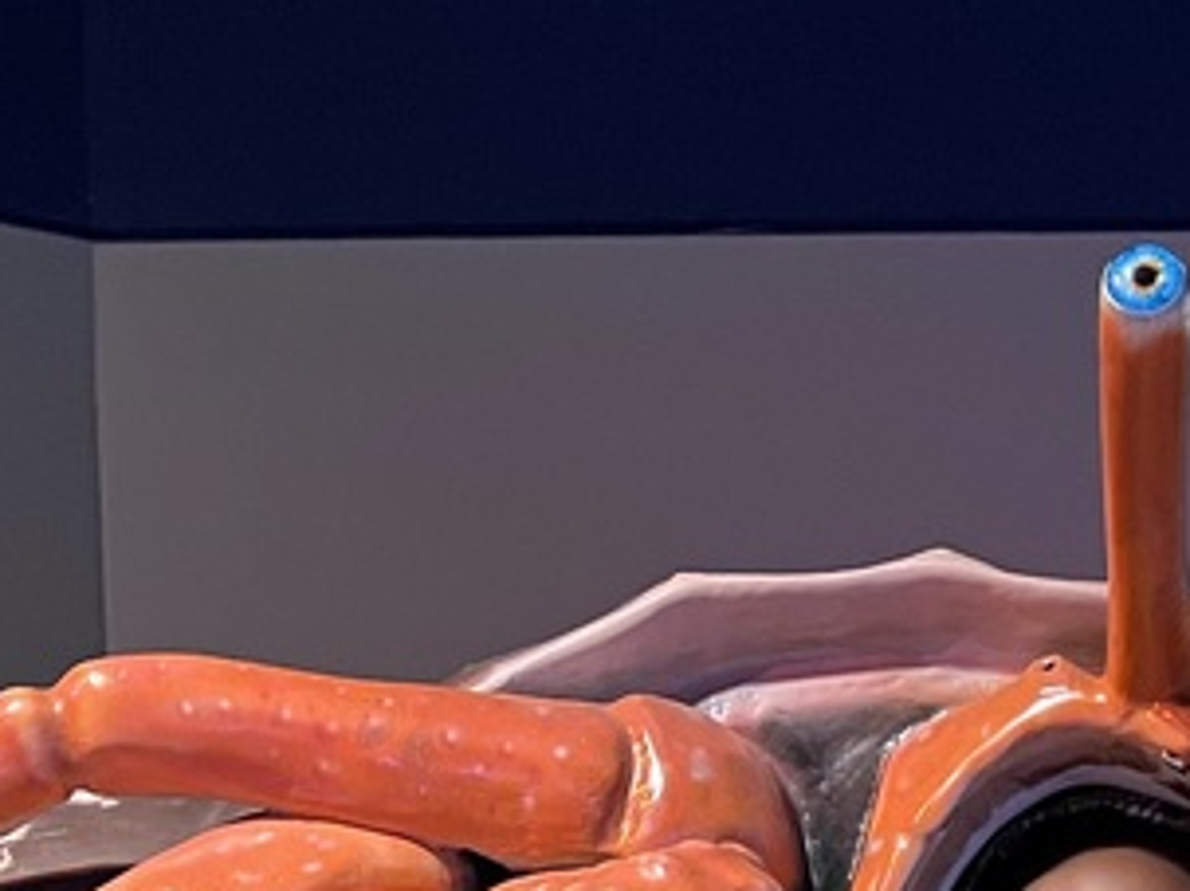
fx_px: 3024
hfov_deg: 22.2
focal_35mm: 88
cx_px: 793
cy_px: 1335
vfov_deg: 15.5
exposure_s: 1/30
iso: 500
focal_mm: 5.7
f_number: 1.5
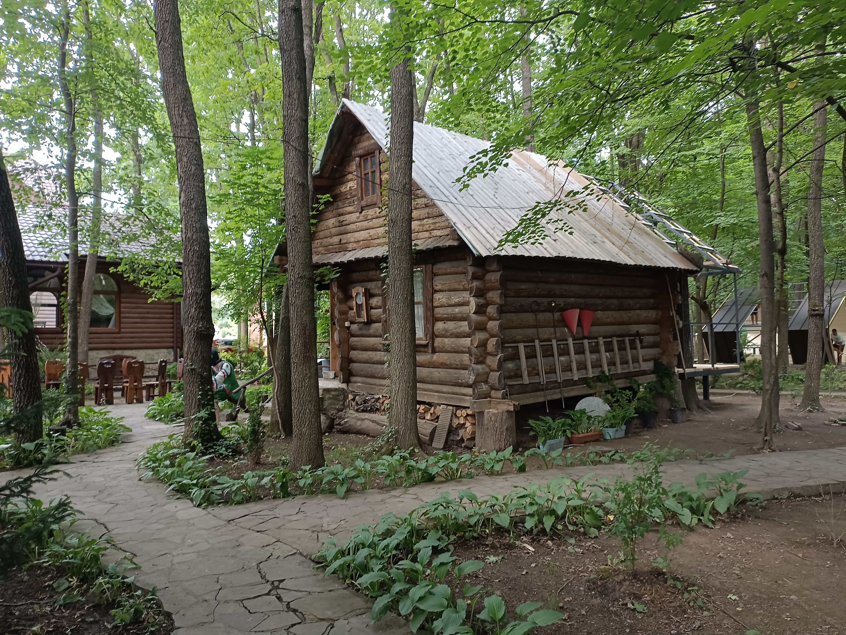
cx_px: 423
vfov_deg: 54.9
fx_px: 611
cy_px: 318
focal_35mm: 25
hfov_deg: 69.4
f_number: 1.79
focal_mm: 4.74
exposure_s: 1/50
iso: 457
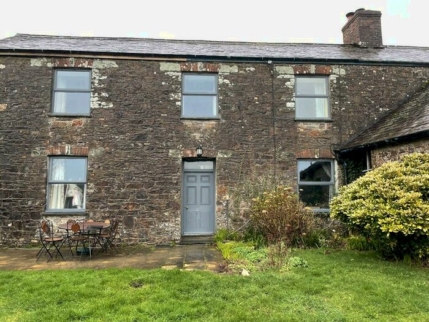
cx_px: 214
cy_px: 161
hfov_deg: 67.3
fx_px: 322
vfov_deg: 53.1
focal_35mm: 26
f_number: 1.6
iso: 40
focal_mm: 4.2
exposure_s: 1/121
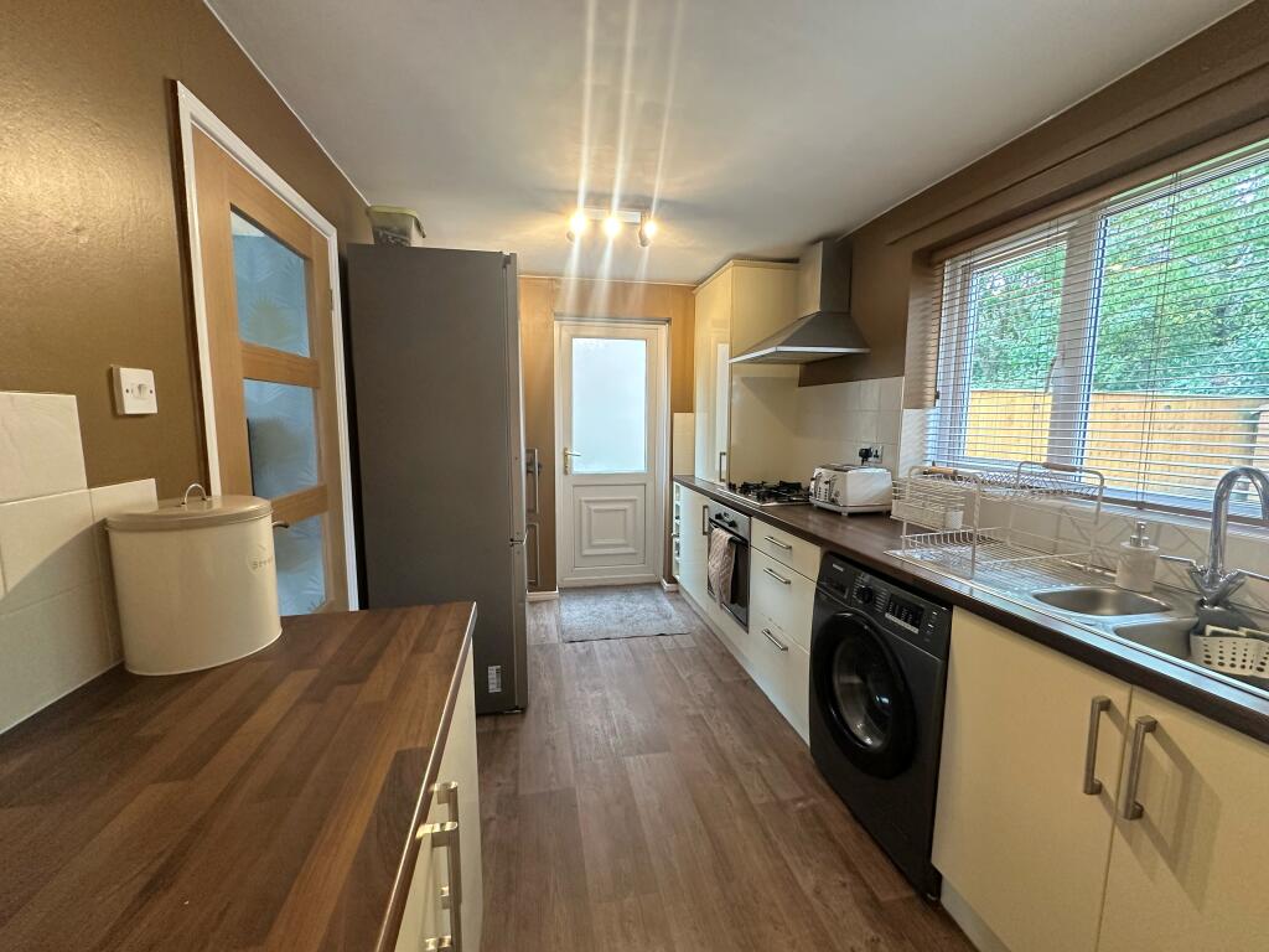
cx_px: 634
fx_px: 513
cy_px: 476
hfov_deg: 102.1
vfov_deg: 85.7
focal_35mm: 14
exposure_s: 1/99
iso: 320
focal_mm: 2.22
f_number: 2.2
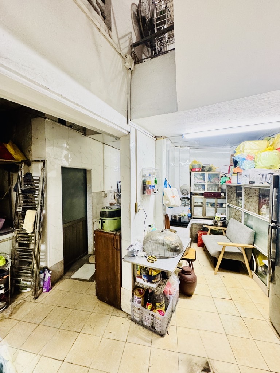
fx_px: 151
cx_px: 140
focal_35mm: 14
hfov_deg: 85.7
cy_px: 186
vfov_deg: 102.1
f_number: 2.2
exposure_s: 1/50
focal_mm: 2.22
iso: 500
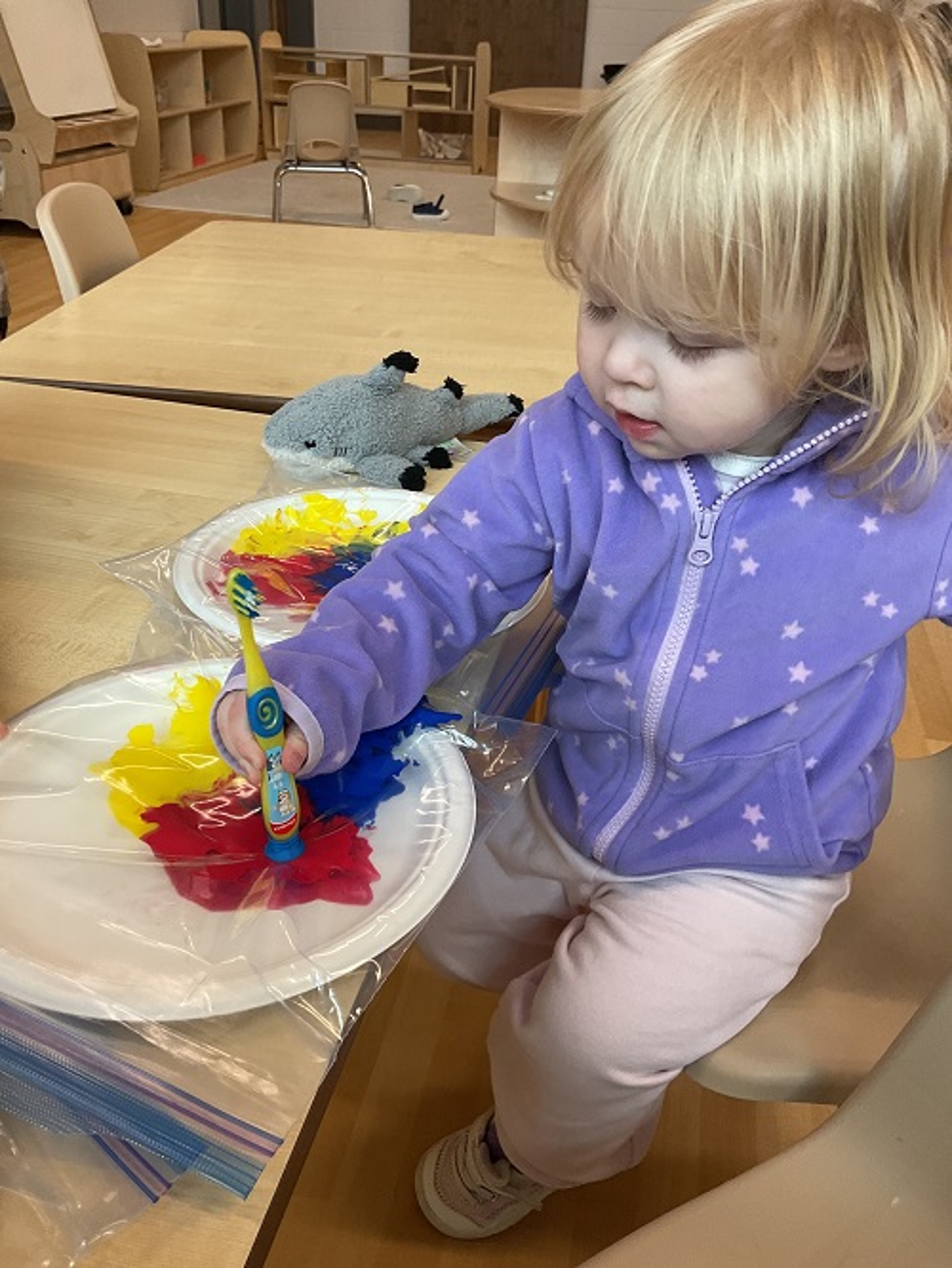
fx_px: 1063
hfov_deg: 48.3
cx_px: 476
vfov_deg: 61.6
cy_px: 634
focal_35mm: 29
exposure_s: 1/60
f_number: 1.8
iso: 64
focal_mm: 3
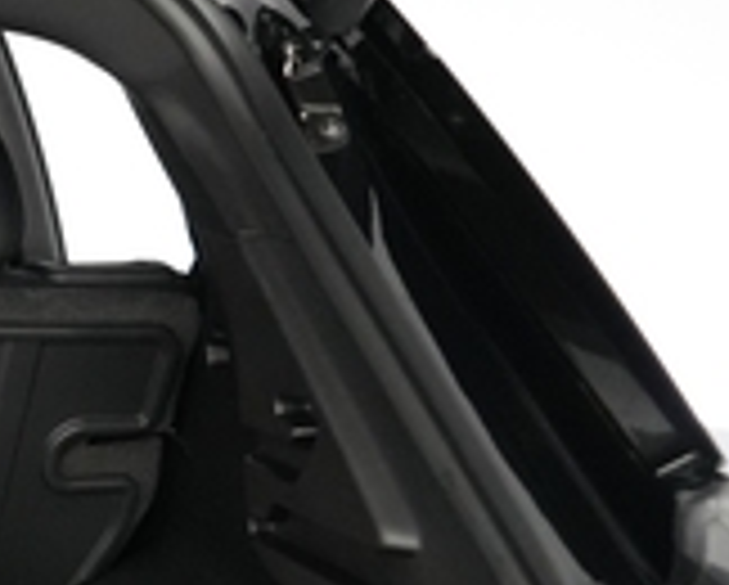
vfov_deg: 14.8
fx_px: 2160
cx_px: -567
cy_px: 742
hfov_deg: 16.3
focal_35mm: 100
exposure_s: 1/160
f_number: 2.8
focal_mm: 27
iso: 6400
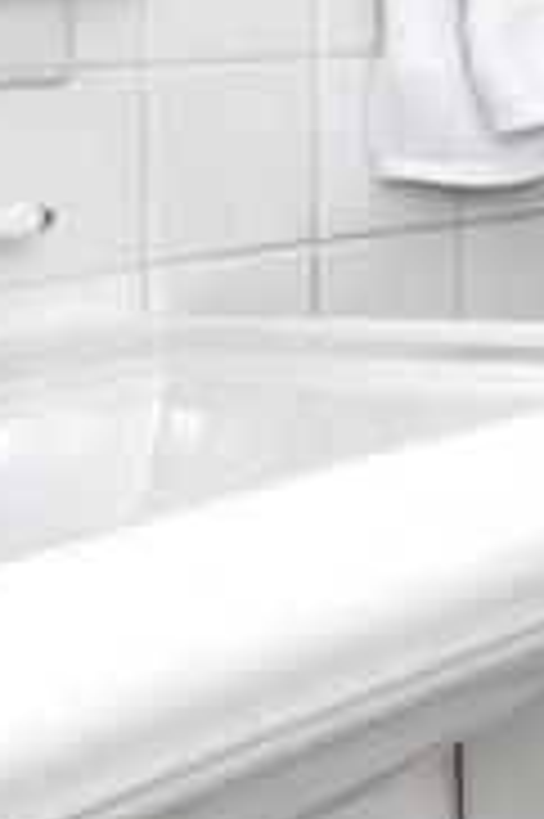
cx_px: 1508
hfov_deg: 11.0
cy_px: 94
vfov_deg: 21.5
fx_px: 2108
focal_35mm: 93
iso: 640
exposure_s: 1/200
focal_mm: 11
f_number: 6.3
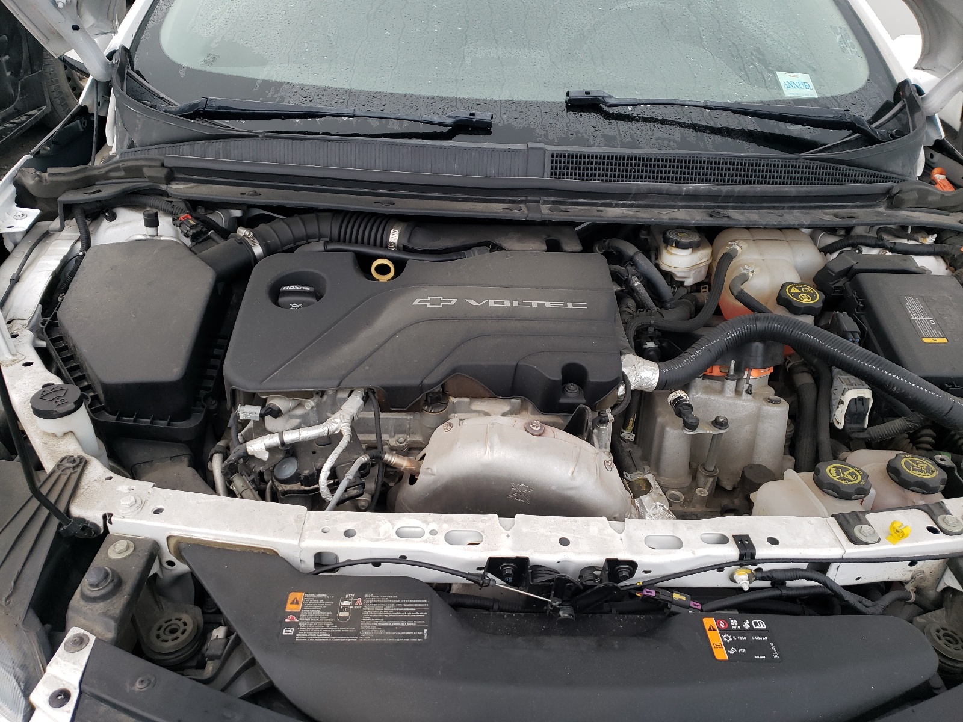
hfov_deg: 67.3
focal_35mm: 26
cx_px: 482
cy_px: 361
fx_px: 723
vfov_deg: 53.1
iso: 59
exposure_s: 1/120
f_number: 1.5
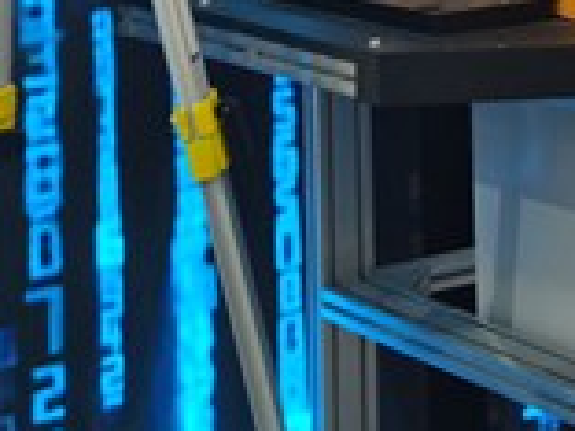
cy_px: -365
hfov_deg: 12.8
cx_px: 855
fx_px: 2442
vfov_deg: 9.6
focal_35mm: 147
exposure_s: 1/100
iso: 64
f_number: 1.6
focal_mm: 5.56
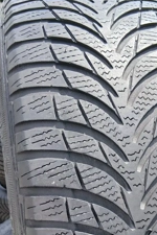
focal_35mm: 48
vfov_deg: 40.3
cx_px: 111
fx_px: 314
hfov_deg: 27.8
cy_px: 168
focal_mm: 3.98
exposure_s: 1/118
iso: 20
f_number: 1.8
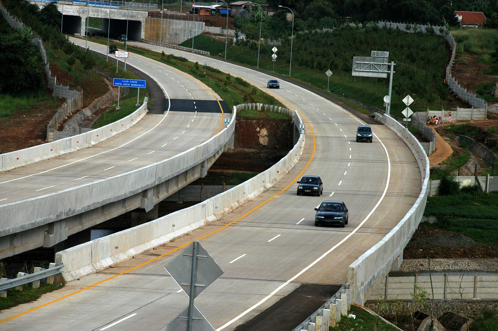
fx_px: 2177
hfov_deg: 13.1
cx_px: 249
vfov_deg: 8.7
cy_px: 166
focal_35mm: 158
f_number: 8
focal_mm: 105
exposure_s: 1/1000
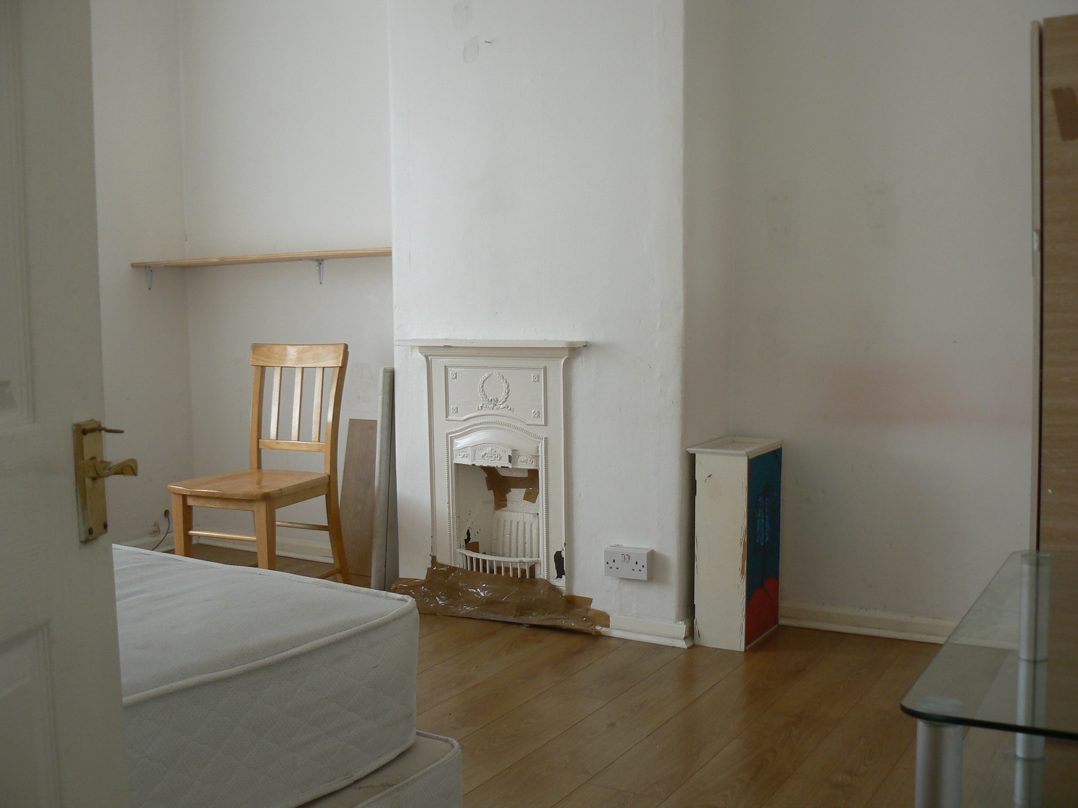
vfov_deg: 39.7
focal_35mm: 36
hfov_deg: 51.4
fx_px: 1121
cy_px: 404
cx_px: 539
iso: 80
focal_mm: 6
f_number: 2.8
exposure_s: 1/50
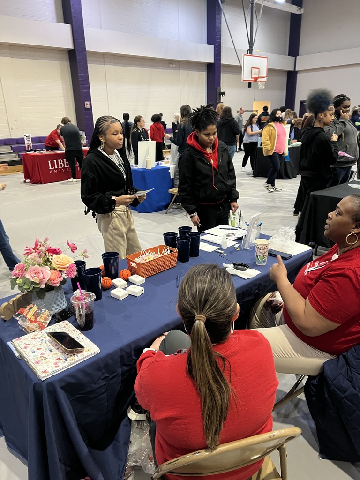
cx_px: 180
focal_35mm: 26
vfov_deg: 67.3
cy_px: 240
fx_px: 361
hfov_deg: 53.1
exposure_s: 1/60
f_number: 1.5
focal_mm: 5.7
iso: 250
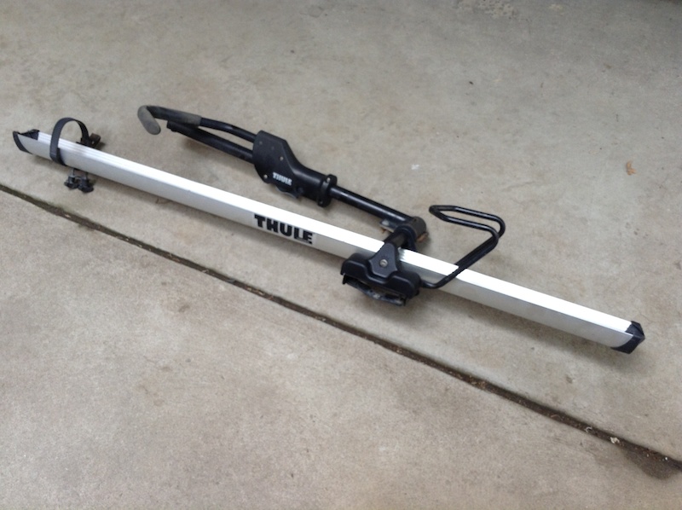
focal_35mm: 33
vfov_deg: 42.9
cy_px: 255
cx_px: 341
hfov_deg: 55.4
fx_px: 649
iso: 40
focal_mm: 3.3
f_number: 2.4
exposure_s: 1/24
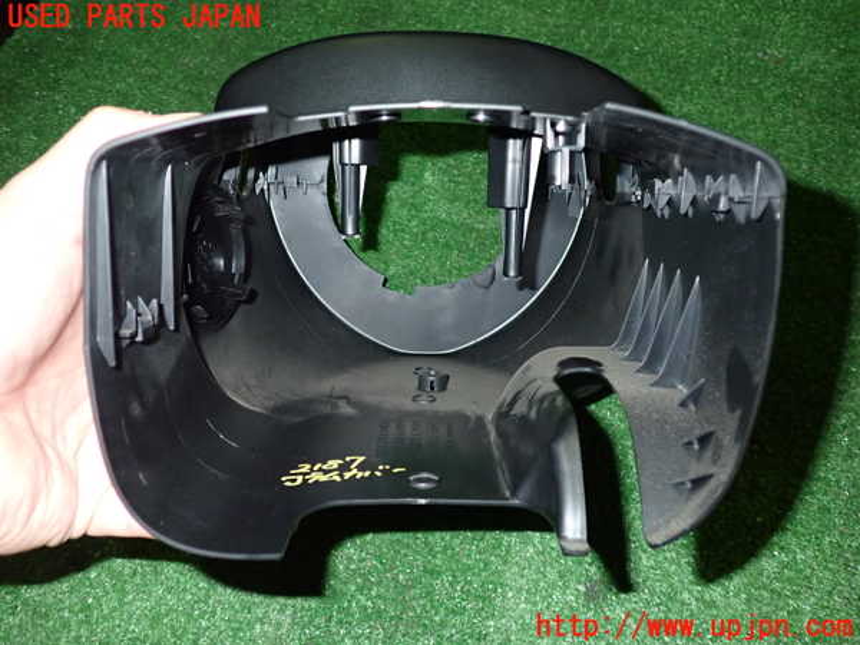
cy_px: 322
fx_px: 745
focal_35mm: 30
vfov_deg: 46.8
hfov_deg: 60.0
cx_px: 430
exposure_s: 1/30
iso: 500
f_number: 6.3
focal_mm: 5.4
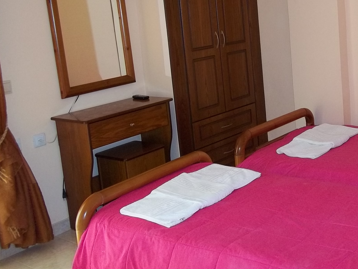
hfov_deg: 37.4
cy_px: 80
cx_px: 263
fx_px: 517
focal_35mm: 50
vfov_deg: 28.8
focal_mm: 5.7
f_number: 2.9
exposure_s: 1/30
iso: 160
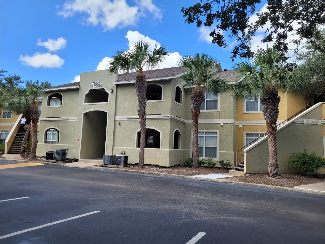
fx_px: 244
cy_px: 122
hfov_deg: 67.3
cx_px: 162
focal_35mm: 26
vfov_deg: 53.1
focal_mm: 5.4
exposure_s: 1/1406
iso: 40
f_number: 1.8
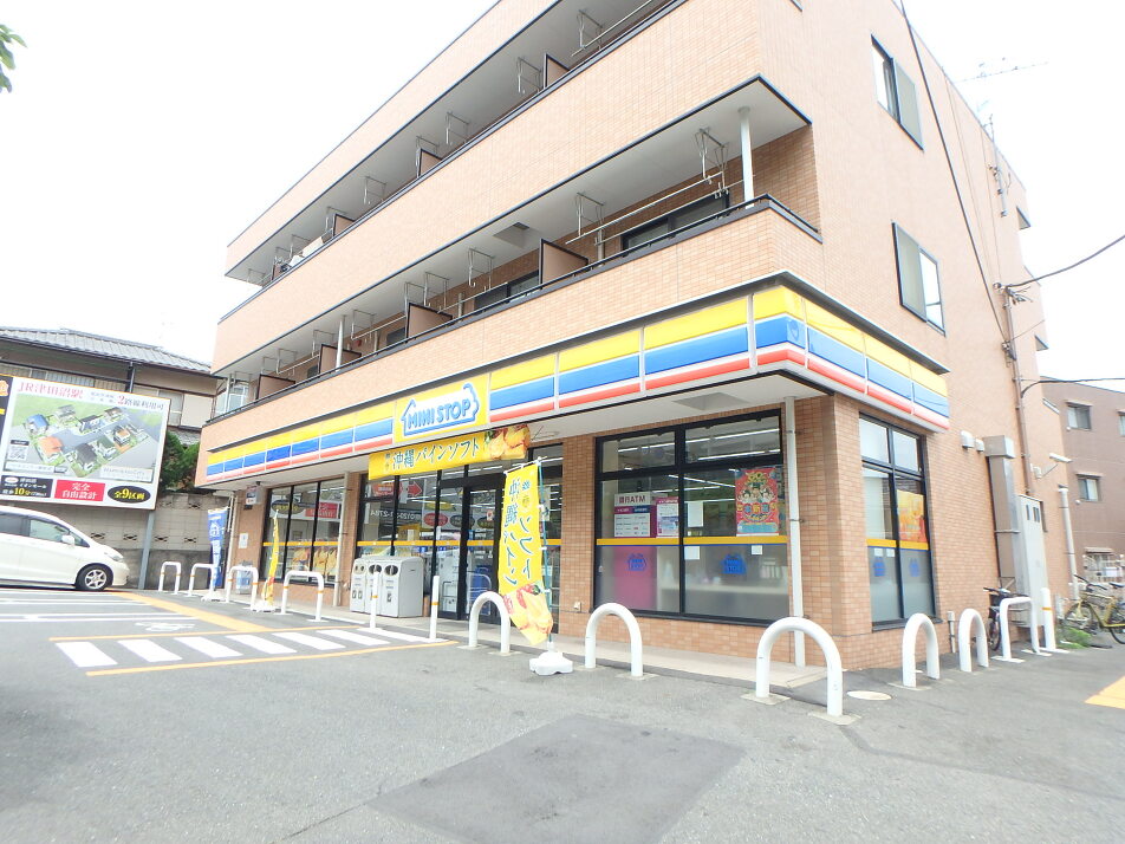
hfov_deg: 79.0
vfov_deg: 63.4
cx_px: 562
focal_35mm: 21
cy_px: 422
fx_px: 682
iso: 125
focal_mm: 3.7
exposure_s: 1/500
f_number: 3.5
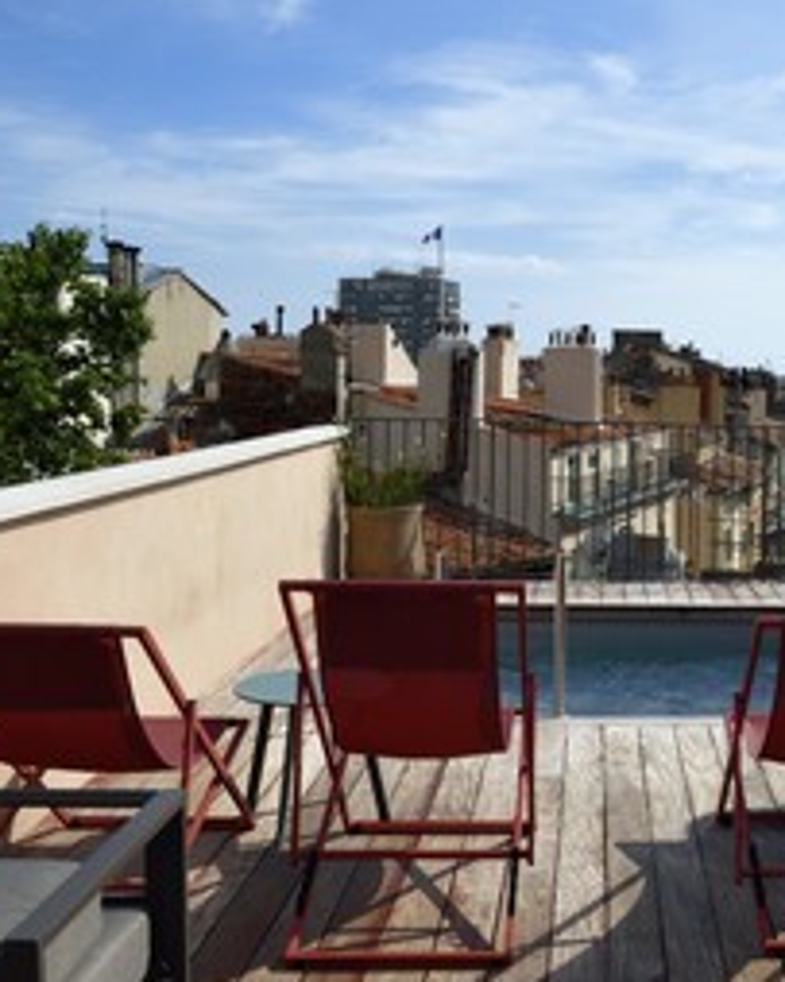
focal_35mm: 45
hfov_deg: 31.9
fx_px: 1308
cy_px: 456
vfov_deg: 41.1
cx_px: 696
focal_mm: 29
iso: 200
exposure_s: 1/200
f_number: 16
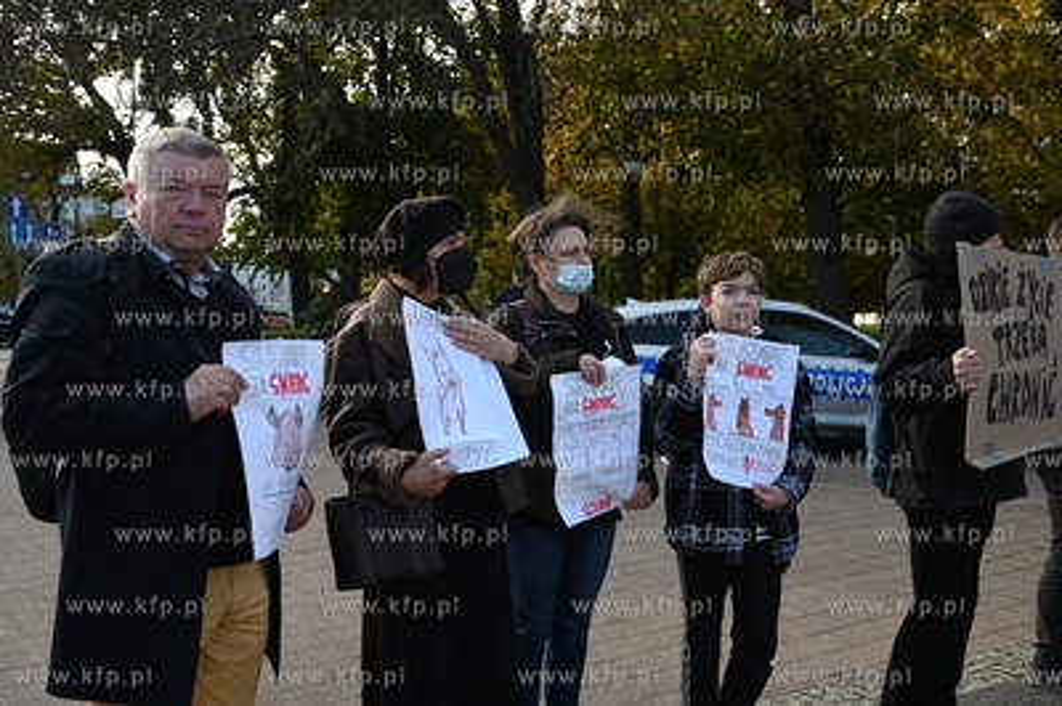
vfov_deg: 35.0
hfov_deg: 50.7
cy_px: 353
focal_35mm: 38
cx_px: 531
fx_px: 1120
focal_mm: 38
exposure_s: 1/640
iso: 400
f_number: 4.5
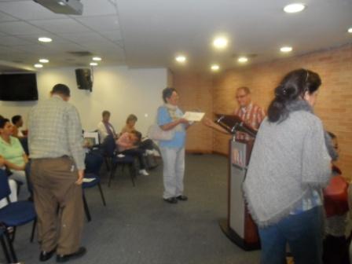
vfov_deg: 51.4
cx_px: 176
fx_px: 275
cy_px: 132
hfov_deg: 65.3
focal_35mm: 27
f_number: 3.5
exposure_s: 1/45
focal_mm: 4.9
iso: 400
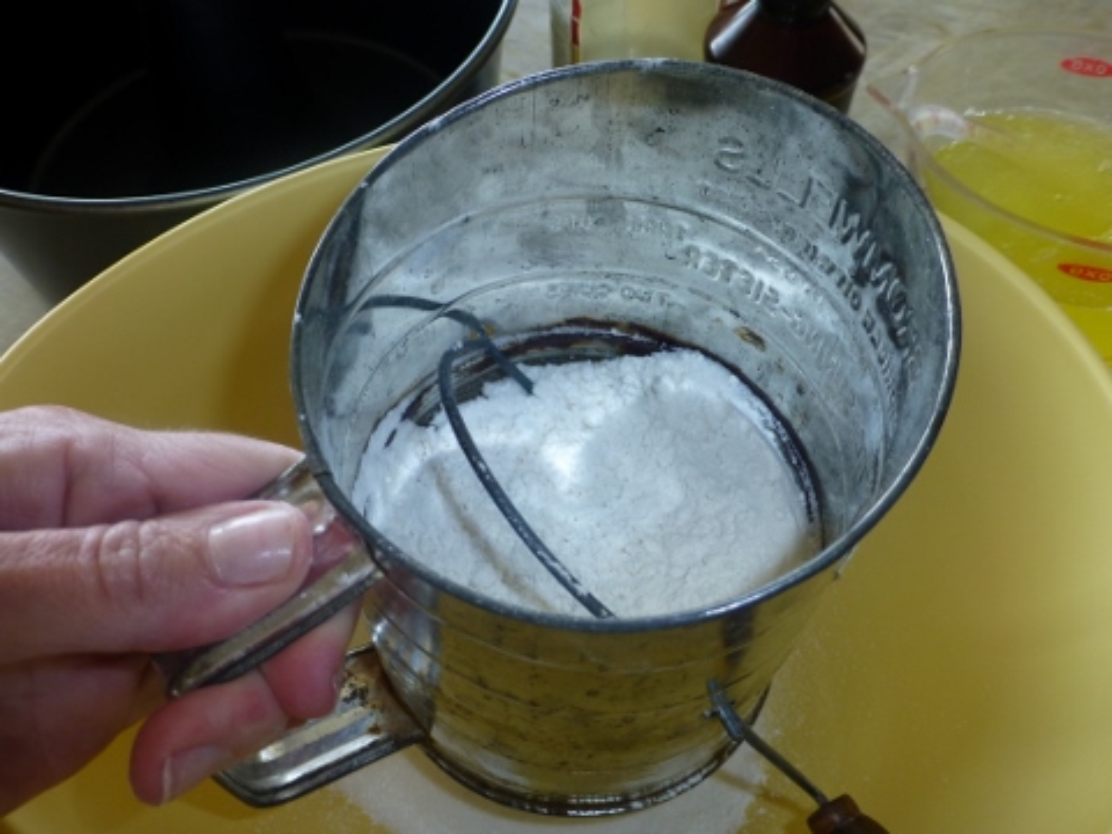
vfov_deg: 46.8
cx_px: 556
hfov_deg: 60.0
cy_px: 417
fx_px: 964
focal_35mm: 30
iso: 100
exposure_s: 1/60
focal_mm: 5.4
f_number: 3.6
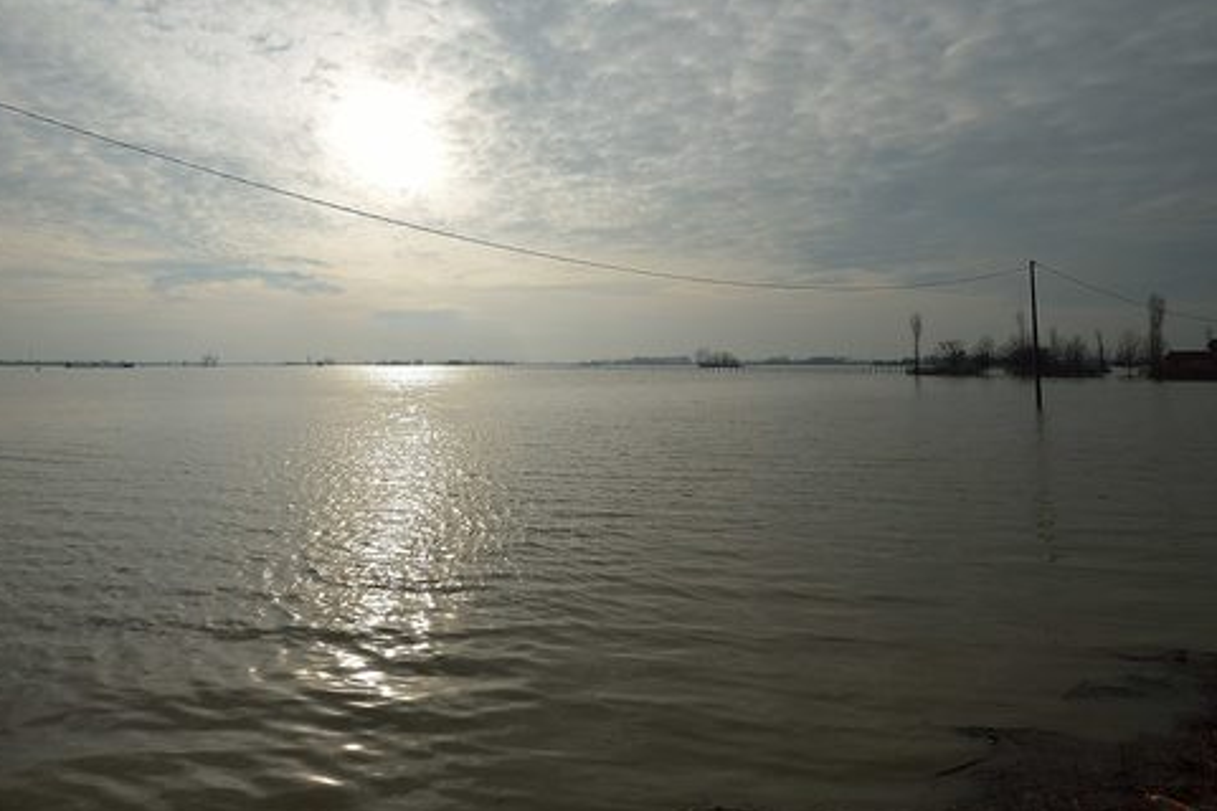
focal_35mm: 20
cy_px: 319
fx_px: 676
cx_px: 540
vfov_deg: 61.3
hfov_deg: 83.7
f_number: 10
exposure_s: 1/640
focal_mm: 16
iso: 100
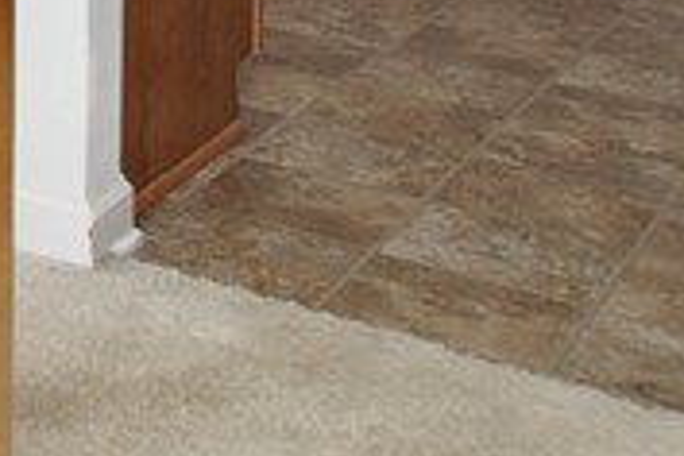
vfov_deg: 11.5
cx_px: -893
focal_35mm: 101
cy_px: -584
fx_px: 1920
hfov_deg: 14.5
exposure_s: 1/40
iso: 250
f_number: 4.5
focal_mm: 11
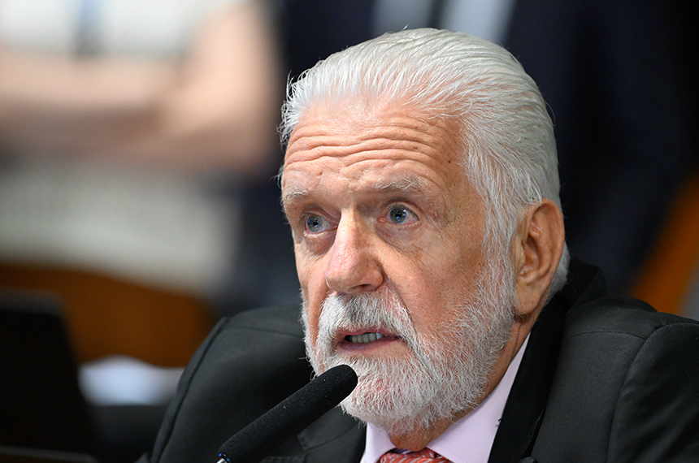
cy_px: 232
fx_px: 7752
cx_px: 350
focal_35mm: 400
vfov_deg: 3.4
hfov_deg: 5.2
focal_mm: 400
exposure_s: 1/160
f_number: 4.5
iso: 5000
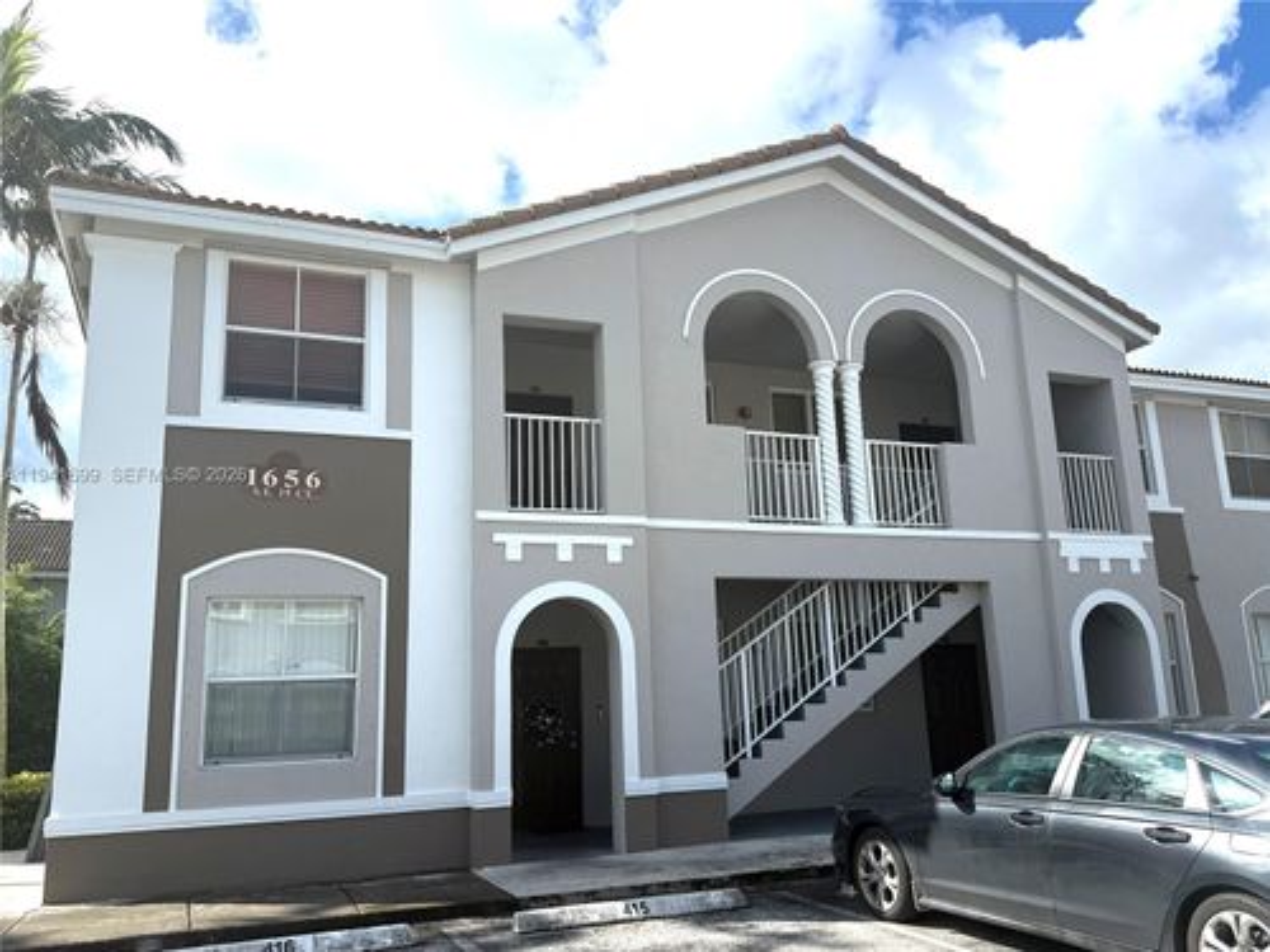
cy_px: 476
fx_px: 881
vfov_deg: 56.8
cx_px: 635
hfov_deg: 71.6
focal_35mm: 24
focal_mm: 6.76
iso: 80
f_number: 1.78
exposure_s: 1/5714
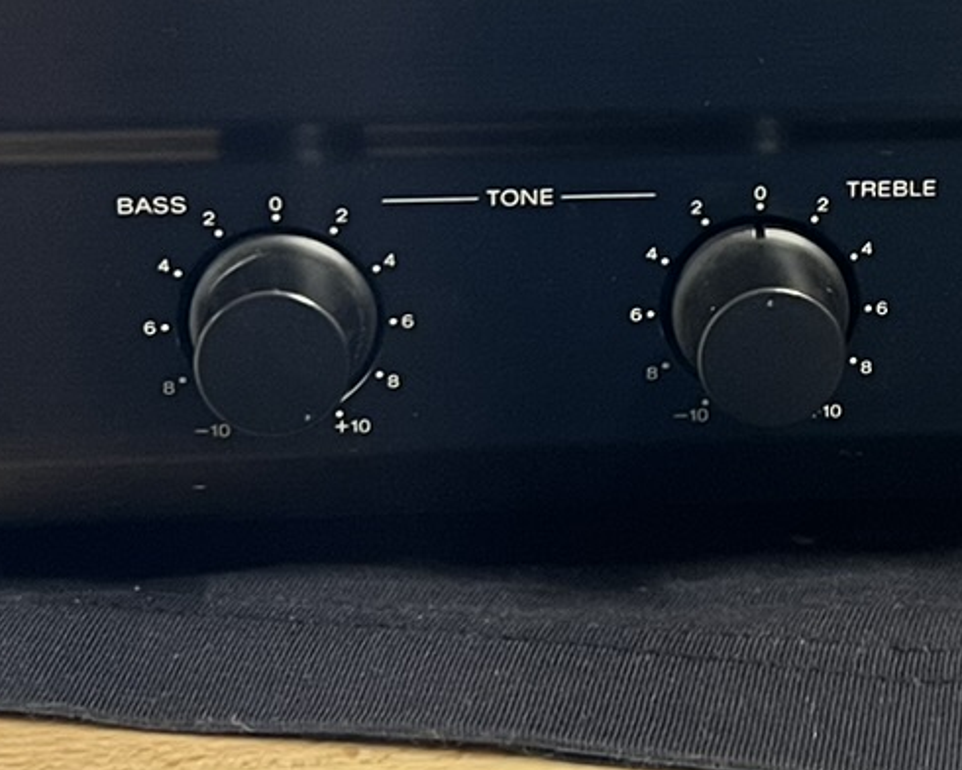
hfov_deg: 17.9
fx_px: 3018
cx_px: 852
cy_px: 90
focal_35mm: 106
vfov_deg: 14.4
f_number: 1.5
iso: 500
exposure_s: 1/33
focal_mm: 5.7
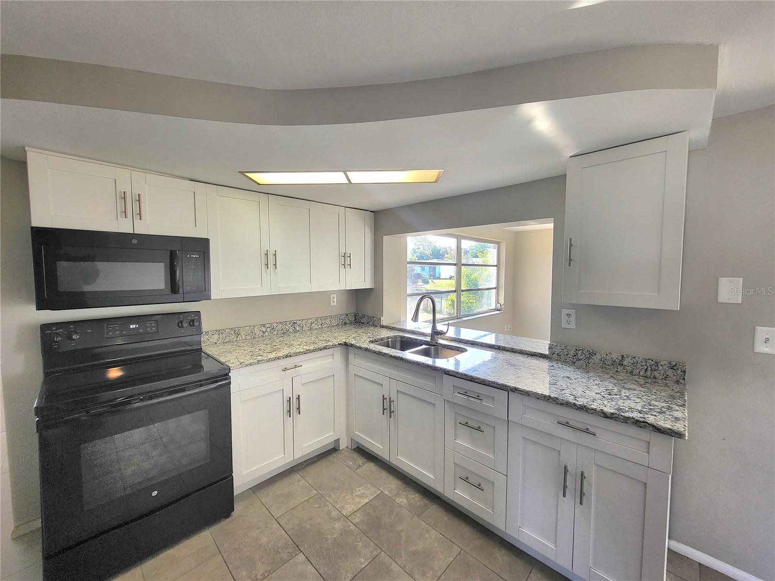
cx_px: 388
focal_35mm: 13
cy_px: 290
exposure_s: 1/60.2
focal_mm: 1.74
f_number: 2.2
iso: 64
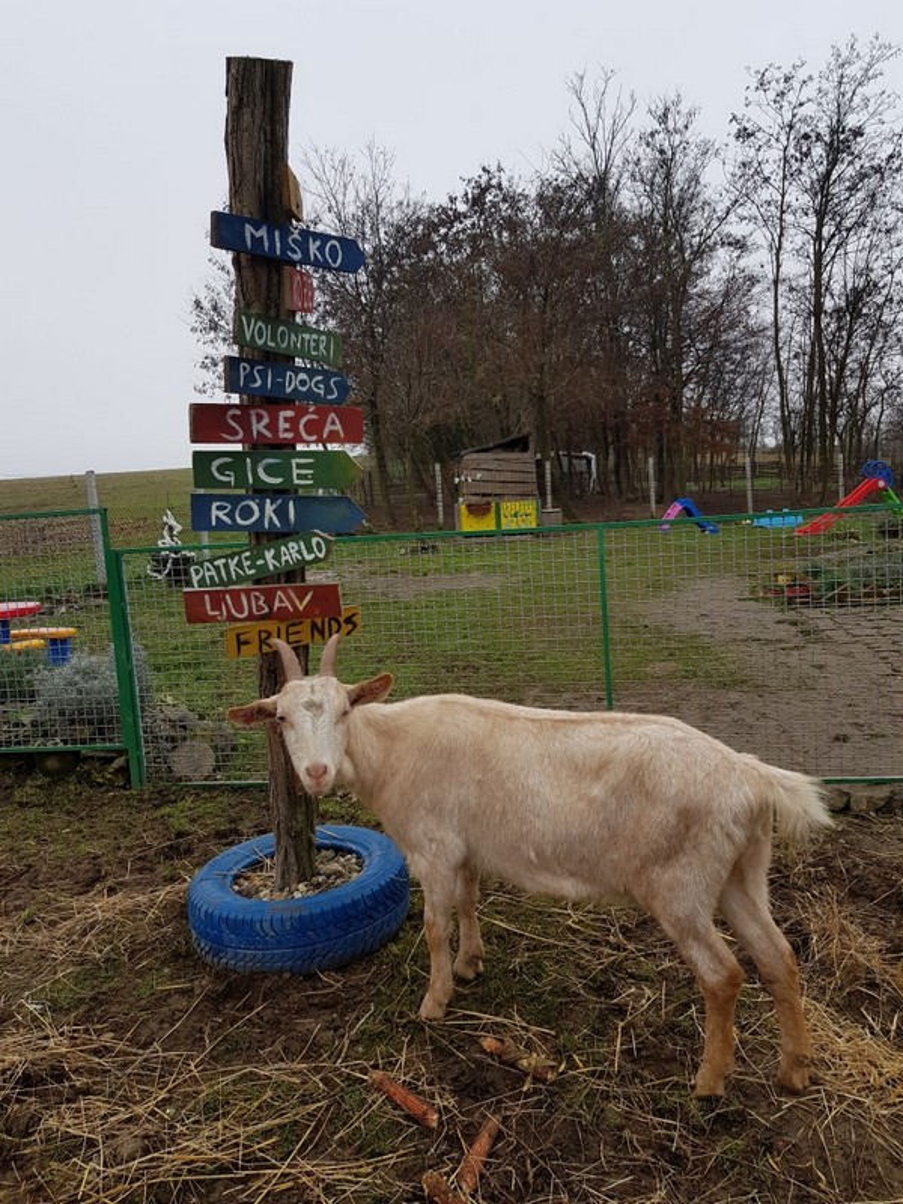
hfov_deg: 53.1
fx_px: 904
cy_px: 602
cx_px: 452
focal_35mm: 26
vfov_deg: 67.3
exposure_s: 1/247
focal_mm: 4.2
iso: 40
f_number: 1.7
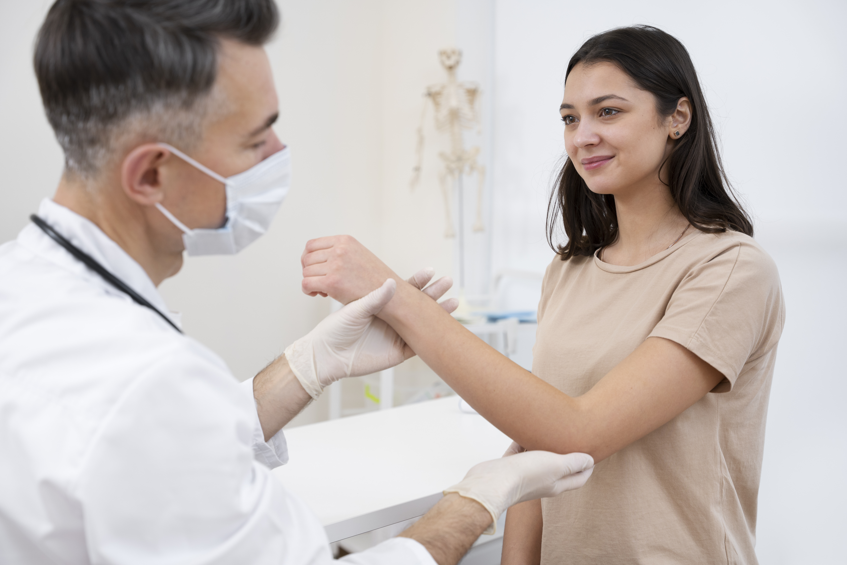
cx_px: 424
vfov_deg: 24.9
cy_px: 282
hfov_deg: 36.7
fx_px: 1277
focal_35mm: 54
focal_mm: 54.3
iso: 400
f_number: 4
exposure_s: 1/160
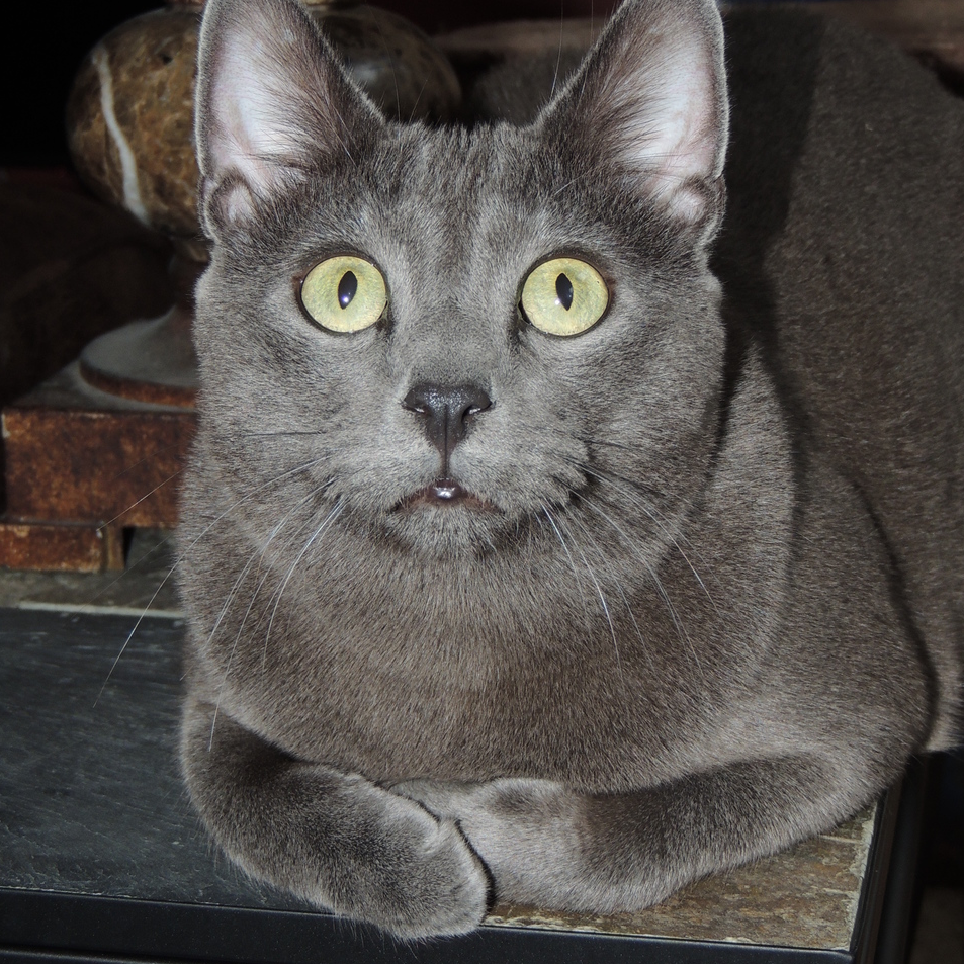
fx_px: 2804
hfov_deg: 19.5
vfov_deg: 19.5
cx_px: 483
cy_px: 492
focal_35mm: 89
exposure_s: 1/60
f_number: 3.9
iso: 200
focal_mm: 13.3
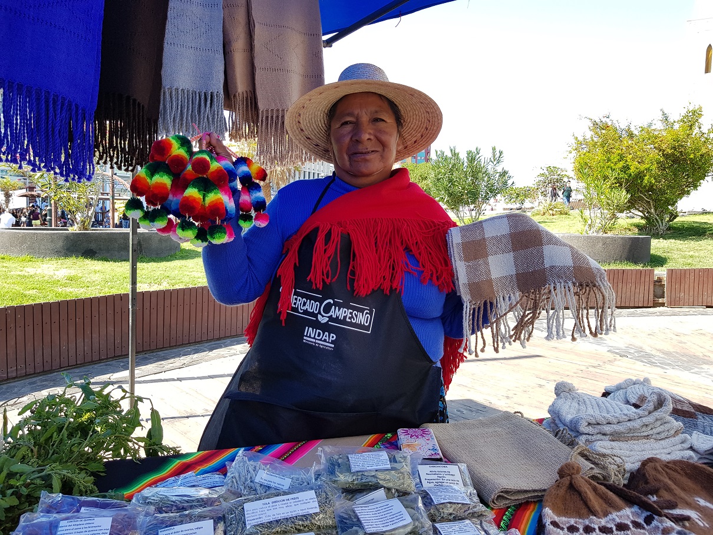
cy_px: 268
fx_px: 536
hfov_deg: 67.3
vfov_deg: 53.1
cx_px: 356
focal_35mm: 26
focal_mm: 4.2
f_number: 1.7
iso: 40
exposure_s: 1/378
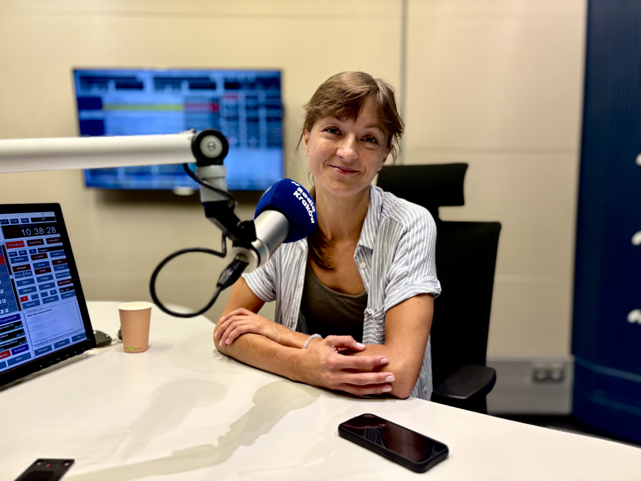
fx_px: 481
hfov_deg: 67.3
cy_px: 240
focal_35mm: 26
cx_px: 320
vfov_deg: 53.1
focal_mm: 5.96
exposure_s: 1/50
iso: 160
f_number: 1.6
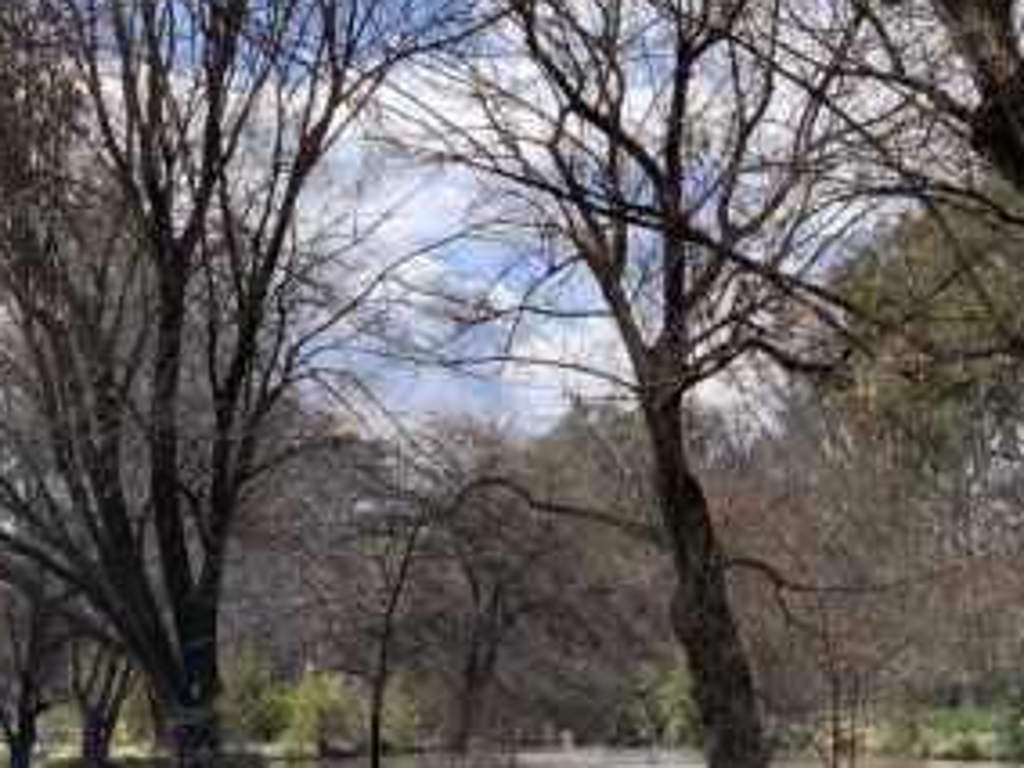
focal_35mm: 110
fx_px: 3254
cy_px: 443
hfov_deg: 17.9
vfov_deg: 13.5
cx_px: 516
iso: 16
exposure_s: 1/872
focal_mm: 6
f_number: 2.4
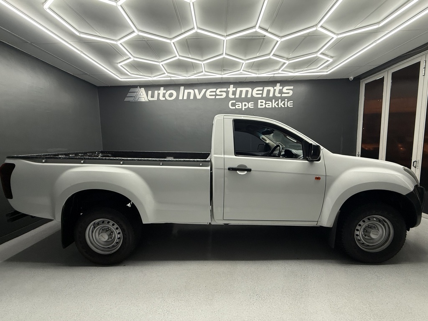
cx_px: 214
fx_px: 173
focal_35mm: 14
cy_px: 160
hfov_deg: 102.1
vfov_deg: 85.7
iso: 200
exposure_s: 1/100
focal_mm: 2.22
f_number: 2.2
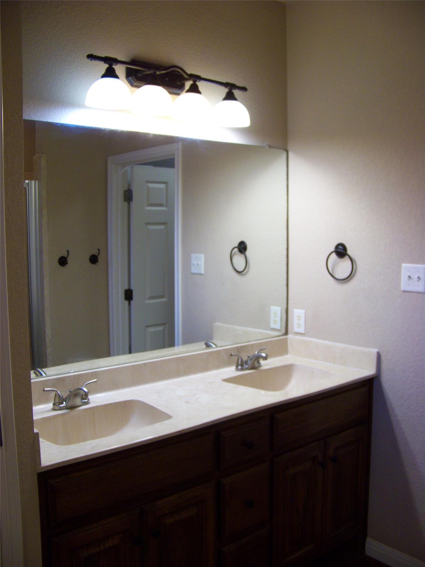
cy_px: 284
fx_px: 589
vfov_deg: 51.4
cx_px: 212
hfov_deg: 39.7
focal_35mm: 36
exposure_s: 1/30
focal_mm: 5.85
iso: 125
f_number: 2.8
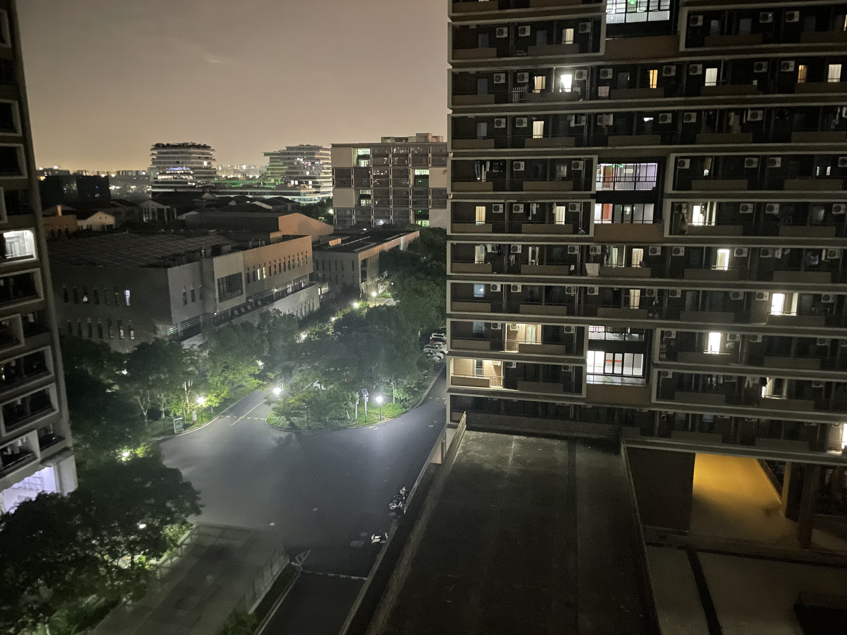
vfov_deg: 53.1
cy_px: 318
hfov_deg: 67.3
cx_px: 424
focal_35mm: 26
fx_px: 636
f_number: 1.6
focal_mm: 4.2
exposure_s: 1/2
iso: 1000
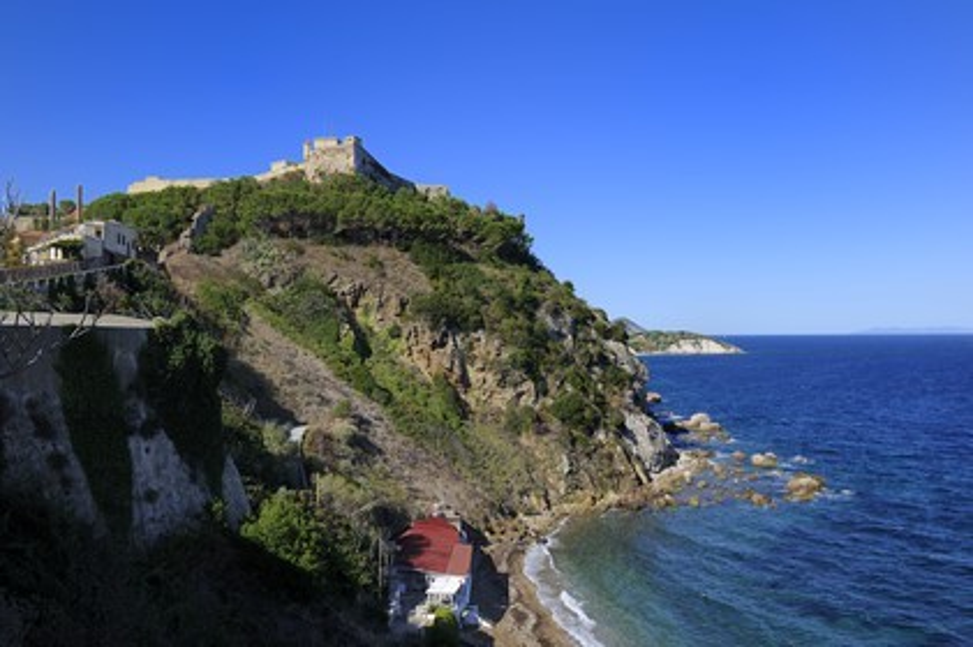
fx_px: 783
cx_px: 486
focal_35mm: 29
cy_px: 324
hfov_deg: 63.7
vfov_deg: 44.9
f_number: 10
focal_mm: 29
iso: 200
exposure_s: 1/200
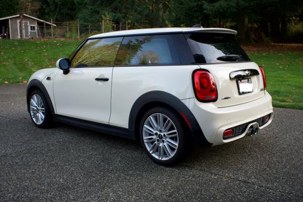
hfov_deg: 54.4
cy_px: 101
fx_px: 295
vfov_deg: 37.9
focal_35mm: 35
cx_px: 152
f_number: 5.6
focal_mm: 23
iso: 500
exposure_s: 1/125
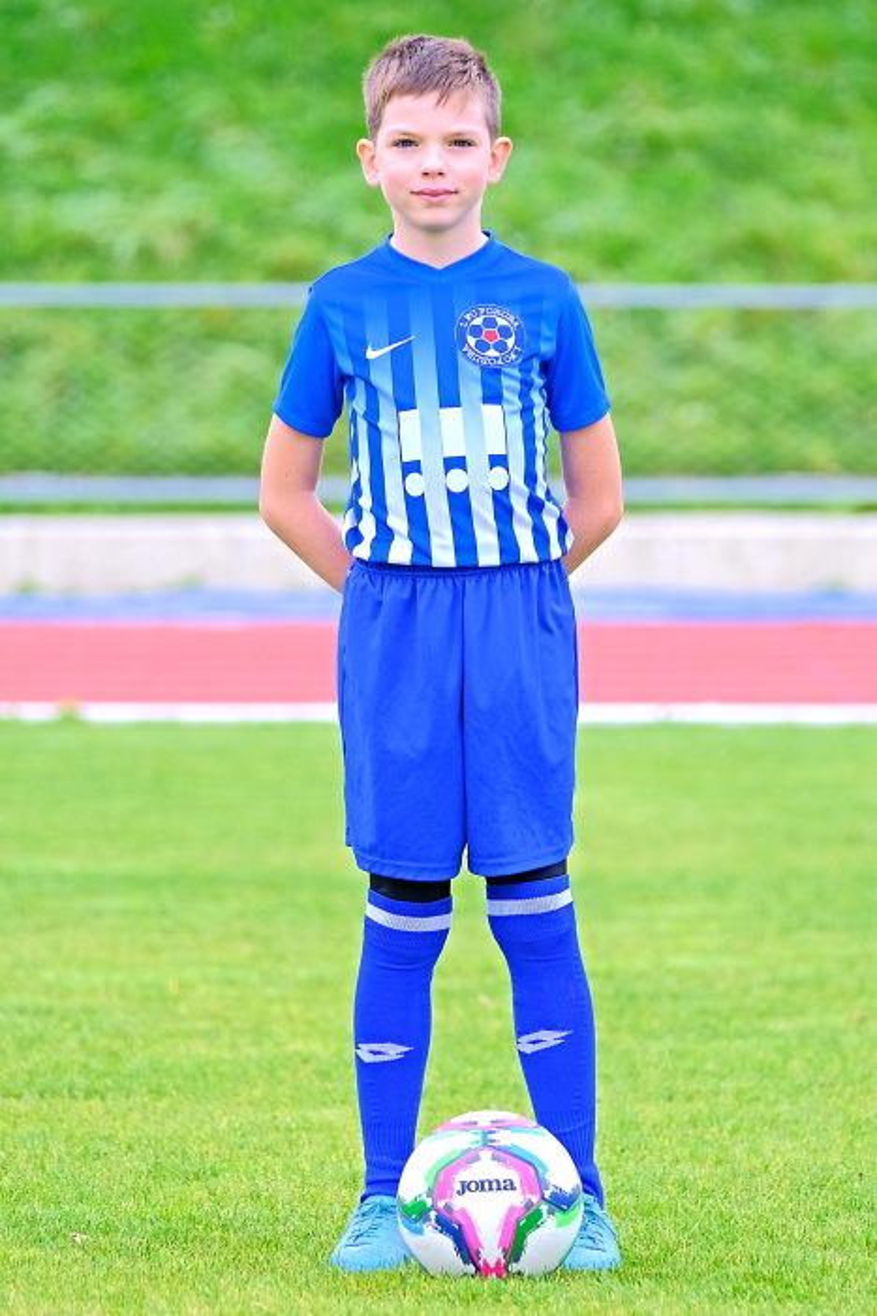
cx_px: 438
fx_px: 6544
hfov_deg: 7.7
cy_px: 658
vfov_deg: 11.5
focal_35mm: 179
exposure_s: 1/250
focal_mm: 119.2
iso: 320
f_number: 2.8
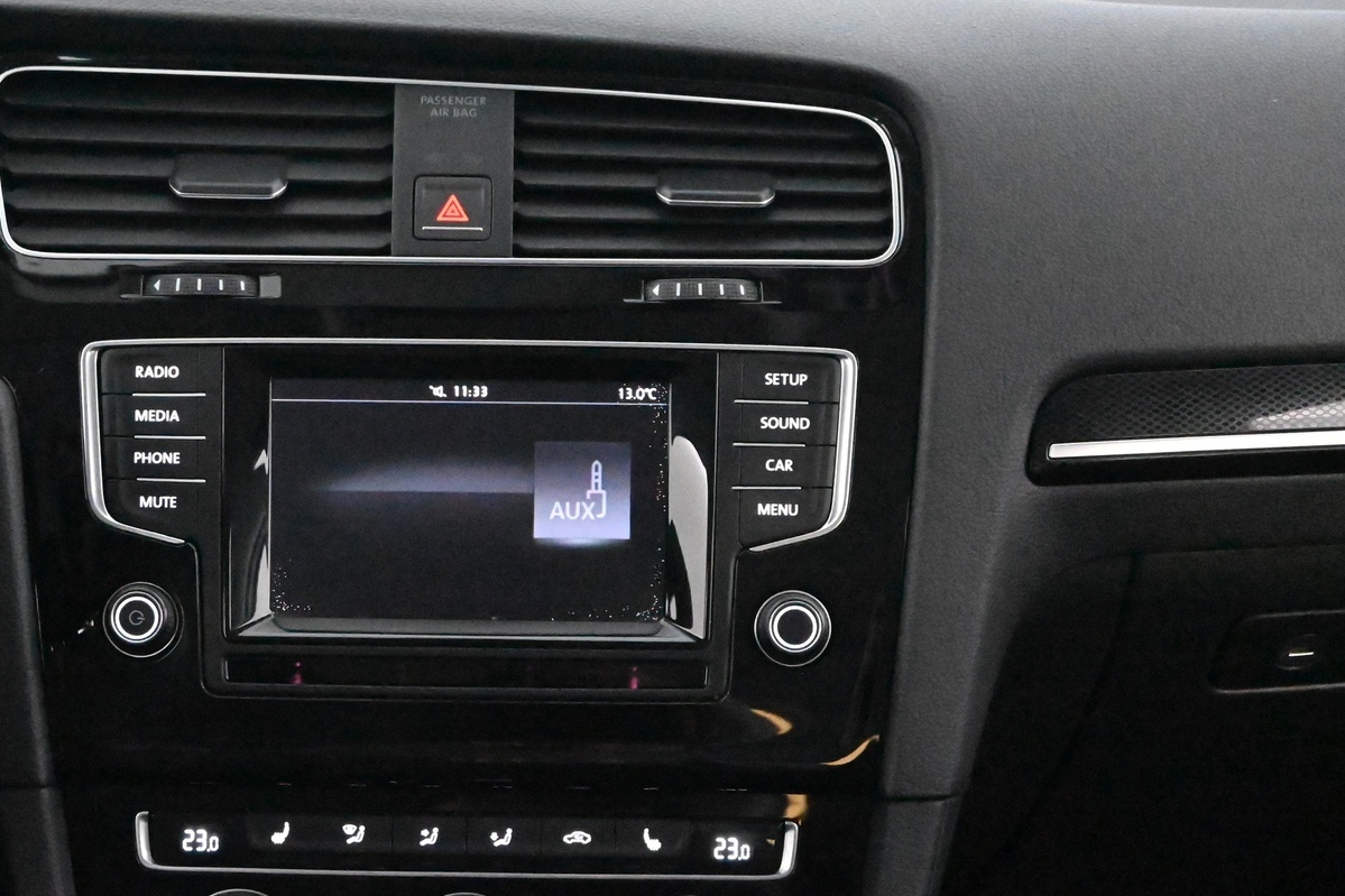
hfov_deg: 26.2
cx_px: 477
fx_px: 2876
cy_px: 573
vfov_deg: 17.7
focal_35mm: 77
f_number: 5.6
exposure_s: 1/60
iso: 28800
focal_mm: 38
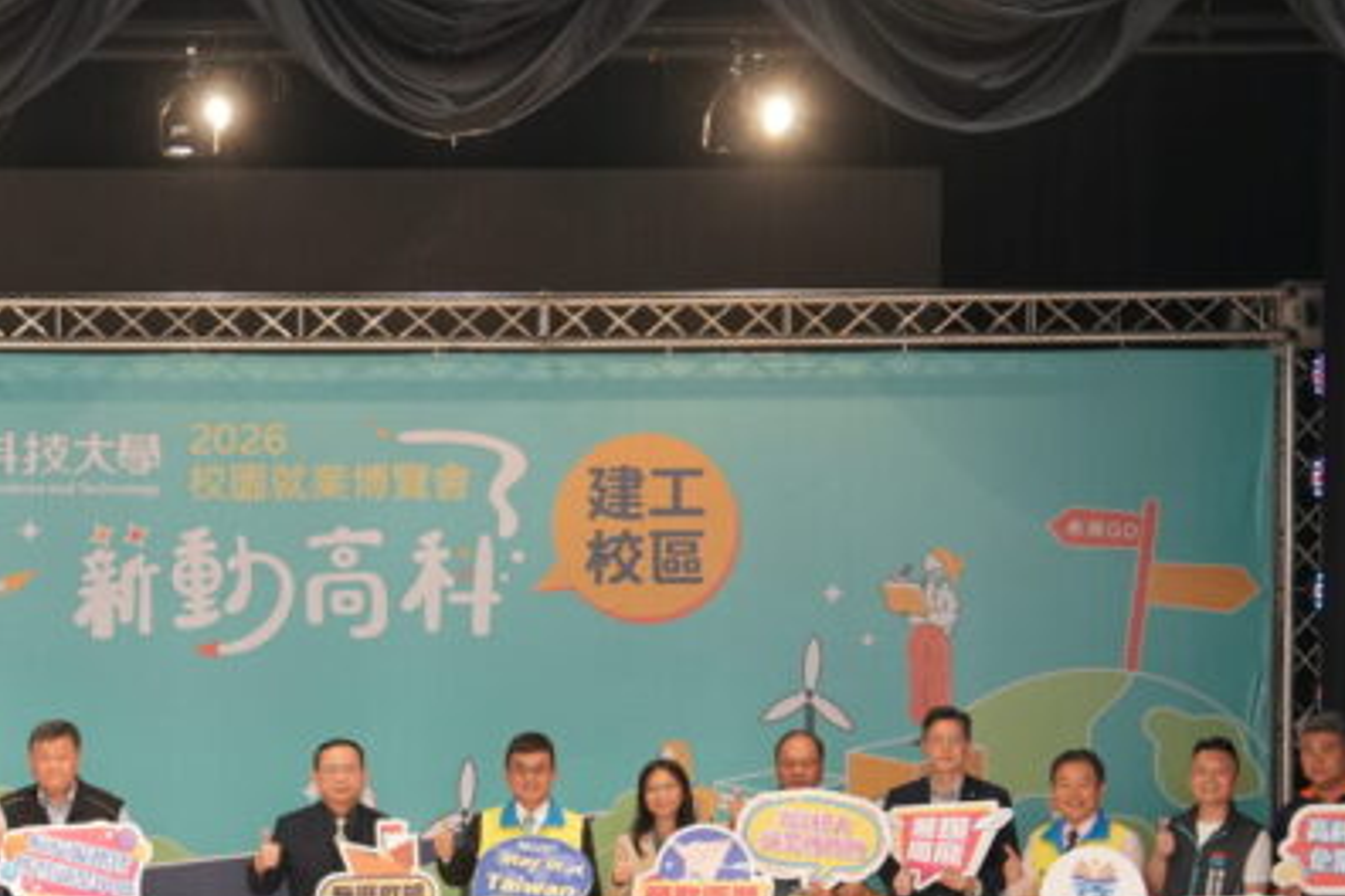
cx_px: 160
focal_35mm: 178
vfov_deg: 7.7
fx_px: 6650
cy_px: 789
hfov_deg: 11.5
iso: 1250
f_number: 2.8
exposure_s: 1/200
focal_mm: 59
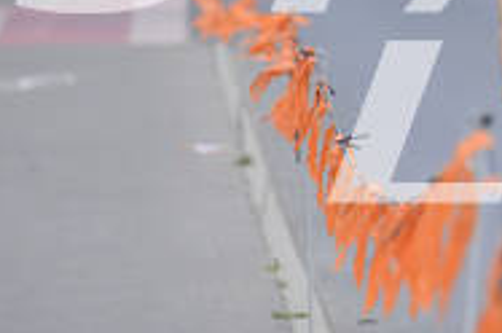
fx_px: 9076
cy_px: -7
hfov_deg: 3.2
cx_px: 722
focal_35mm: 652
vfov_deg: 2.1
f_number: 4
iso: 400
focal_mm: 190
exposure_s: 1/2500
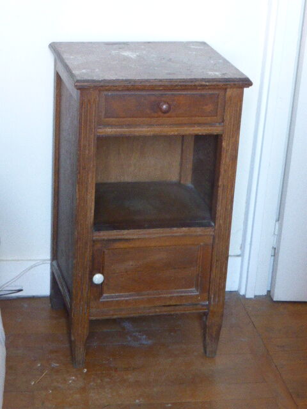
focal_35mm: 91
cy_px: 204
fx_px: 1076
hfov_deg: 16.2
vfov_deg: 21.5
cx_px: 154
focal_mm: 15.1
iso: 800
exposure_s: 1/8
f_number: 5.2
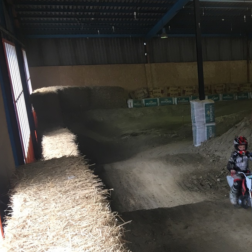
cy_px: 189
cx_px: 250
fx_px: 428
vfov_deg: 32.2
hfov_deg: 30.5
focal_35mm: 52
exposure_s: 1/33
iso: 100
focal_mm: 4.15
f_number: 2.2
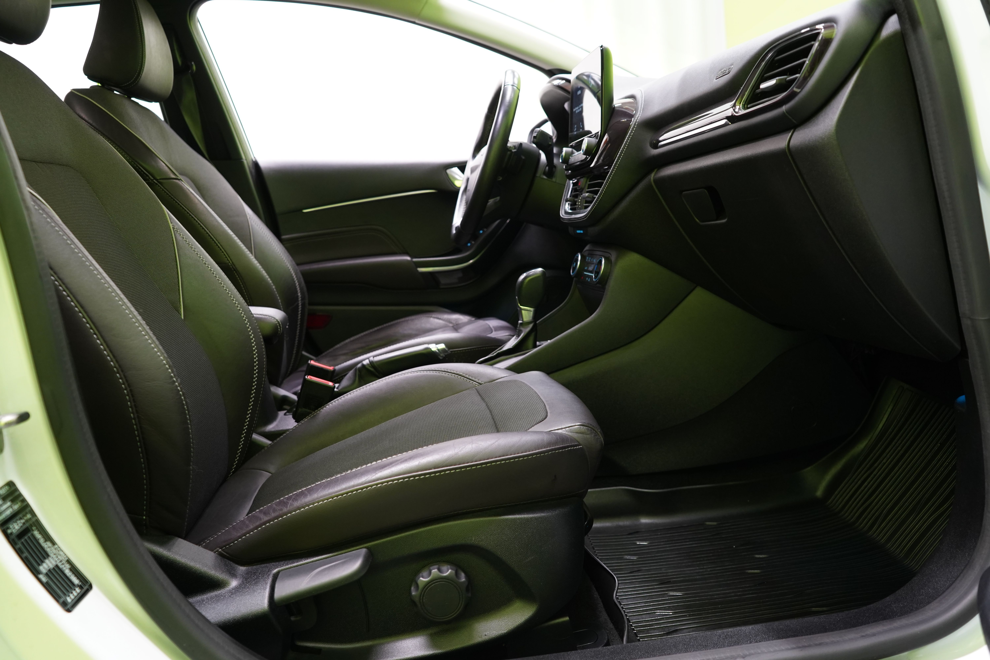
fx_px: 797
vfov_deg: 45.0
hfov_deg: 63.7
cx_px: 495
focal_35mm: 29
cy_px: 330
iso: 1600
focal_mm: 29
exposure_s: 1/20
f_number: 5
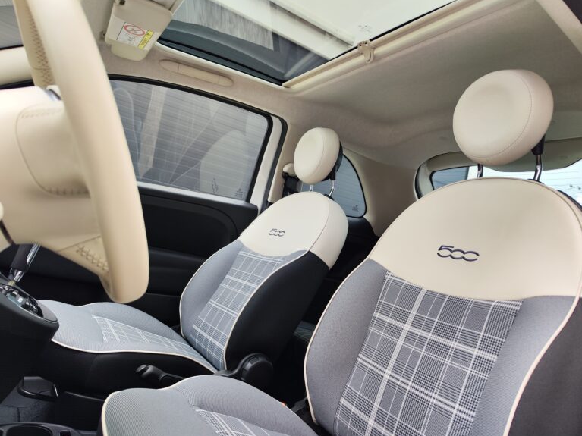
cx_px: 291
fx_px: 403
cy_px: 225
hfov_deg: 71.6
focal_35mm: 24
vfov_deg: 56.8
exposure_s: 1/100
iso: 92
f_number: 1.69
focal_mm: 7.01
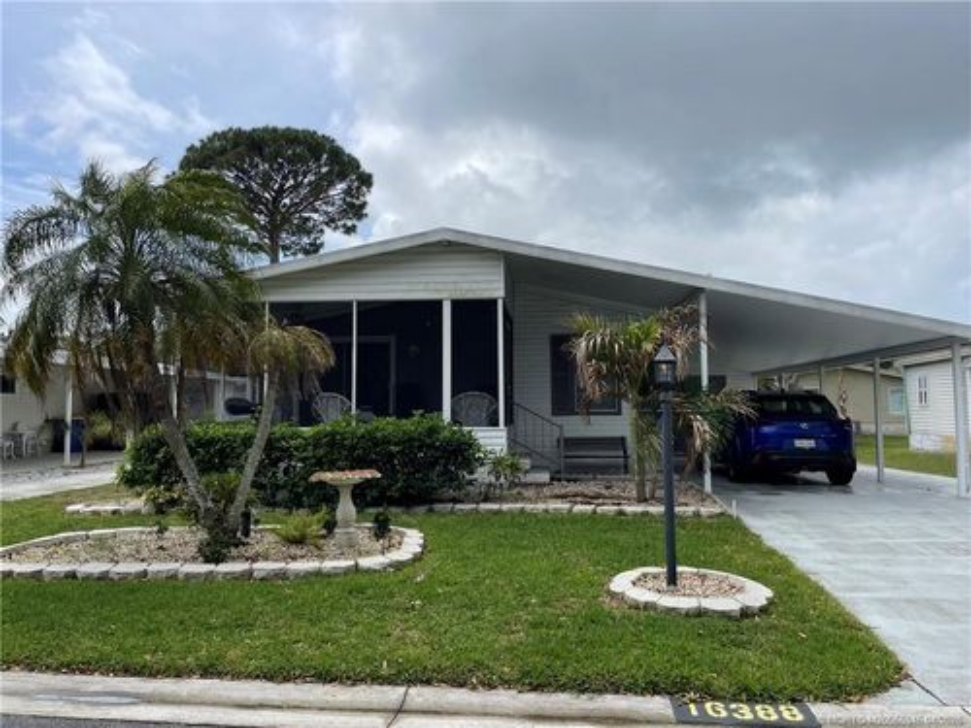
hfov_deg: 67.3
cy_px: 364
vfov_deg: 53.1
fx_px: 729
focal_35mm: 26
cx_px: 486
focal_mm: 4.2
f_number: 1.6
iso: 32
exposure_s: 1/4132
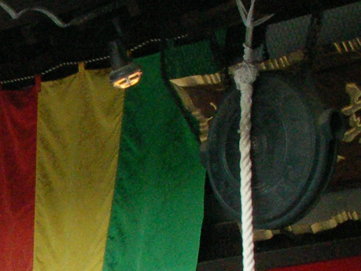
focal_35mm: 241
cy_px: 370
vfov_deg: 6.1
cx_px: -264
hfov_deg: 8.0
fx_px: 2514
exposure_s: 1/60
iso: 400
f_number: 5.6
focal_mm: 13.1
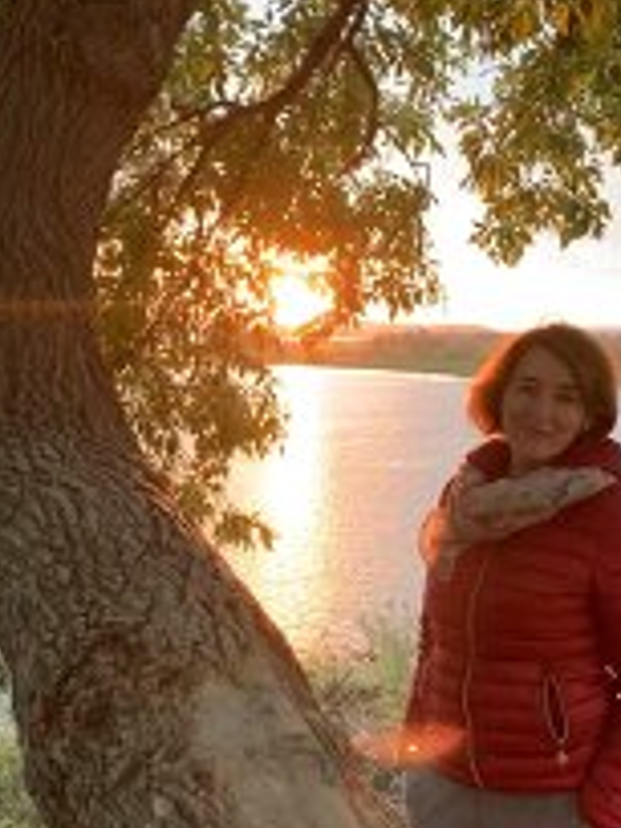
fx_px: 1052
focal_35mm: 44
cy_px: 451
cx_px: 380
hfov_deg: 32.8
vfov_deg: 42.9
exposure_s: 1/60
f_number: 1.8
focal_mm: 4.25
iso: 200
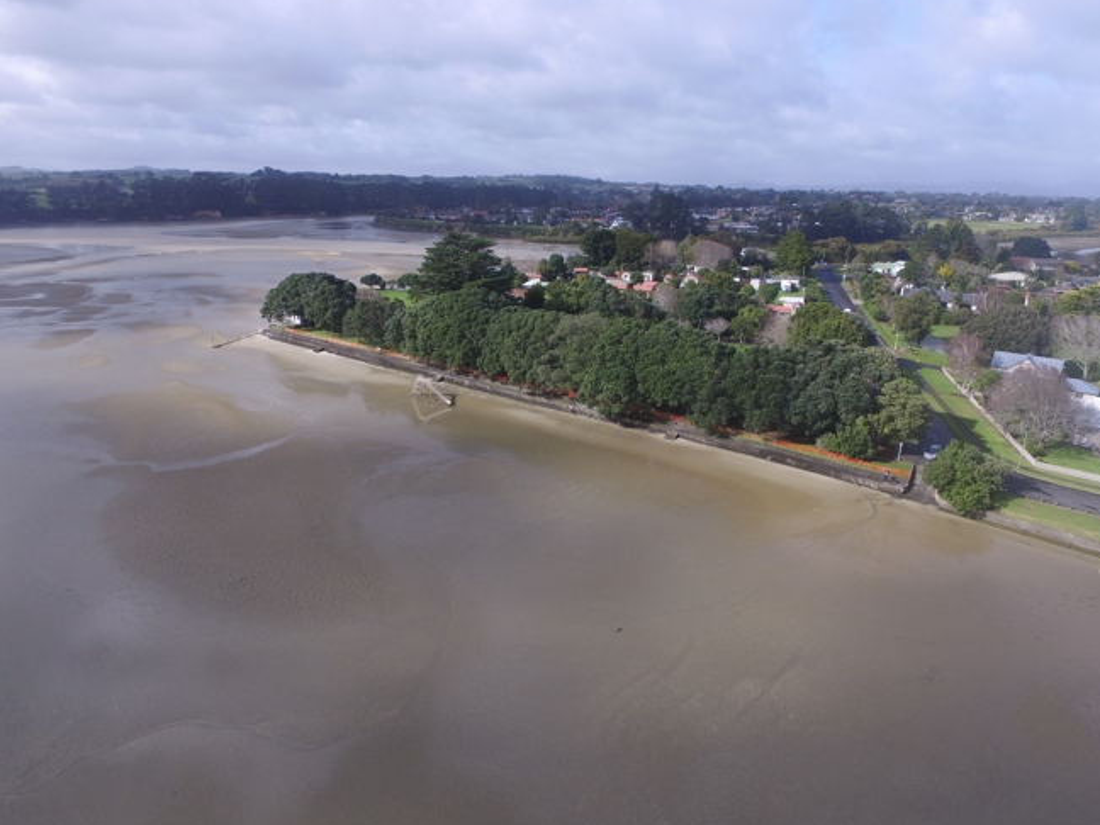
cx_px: 575
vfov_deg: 63.4
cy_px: 409
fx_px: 667
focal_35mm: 21
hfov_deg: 78.9
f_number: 2.8
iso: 100
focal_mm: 3.61
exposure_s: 1/716
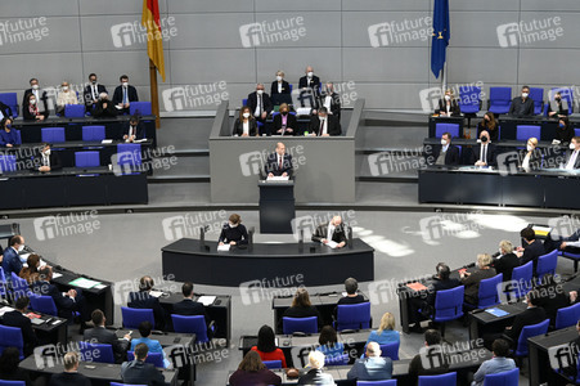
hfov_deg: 24.8
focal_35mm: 82
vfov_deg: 16.6
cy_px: 193
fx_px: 1320
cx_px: 290
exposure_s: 1/400
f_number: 5
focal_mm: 82
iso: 5000
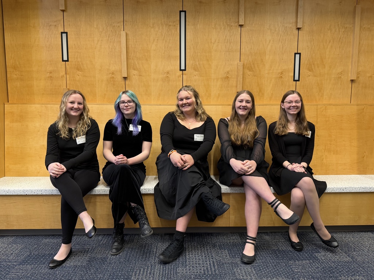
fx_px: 259
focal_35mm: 24
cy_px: 140
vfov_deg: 56.8
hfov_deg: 71.6
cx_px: 187
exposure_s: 1/60
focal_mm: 6.76
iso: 250
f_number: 1.78
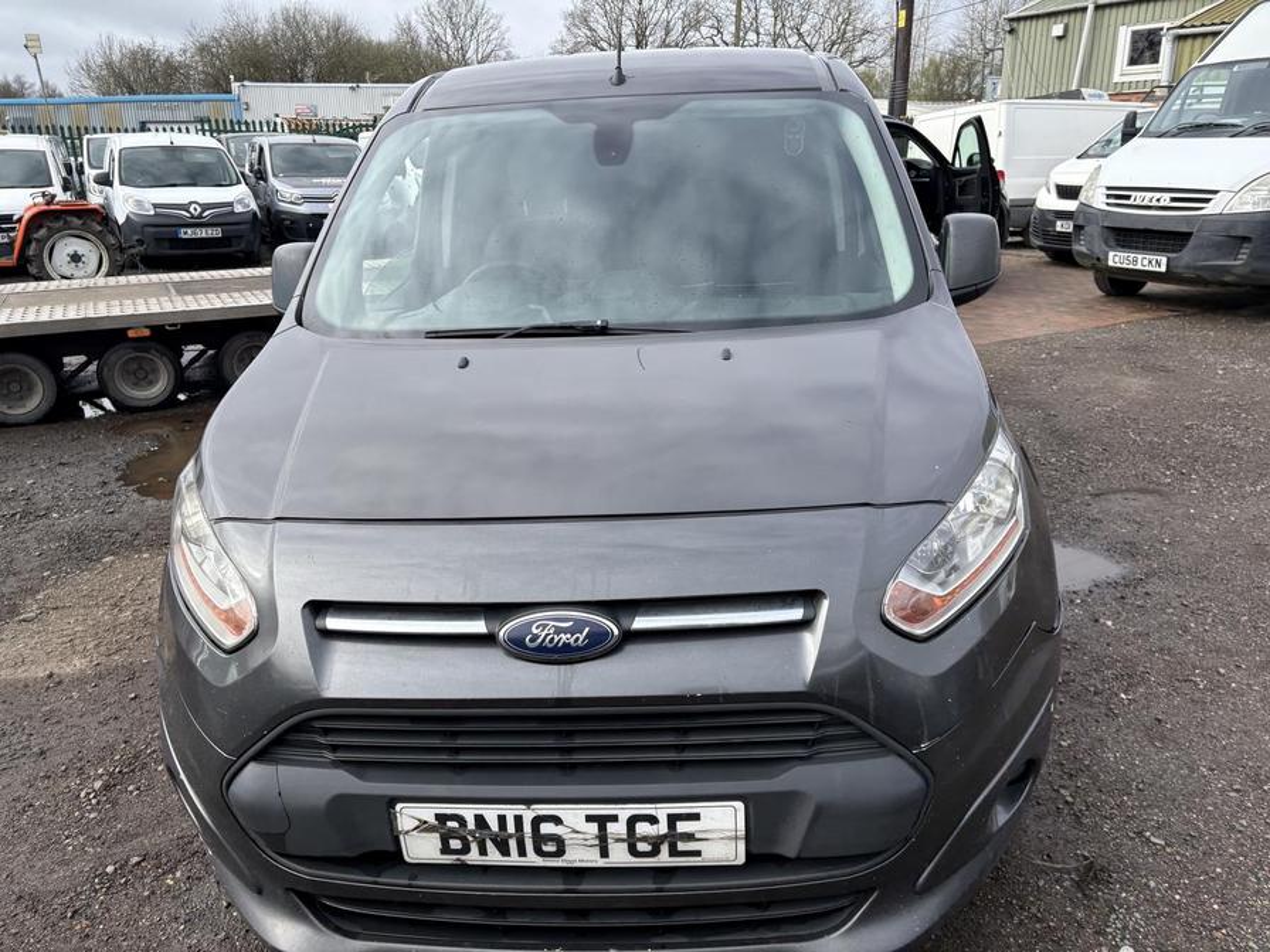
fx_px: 954
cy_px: 476
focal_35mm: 26
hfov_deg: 67.3
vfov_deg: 53.1
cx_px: 635
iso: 50
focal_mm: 5.96
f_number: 1.6
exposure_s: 1/1484
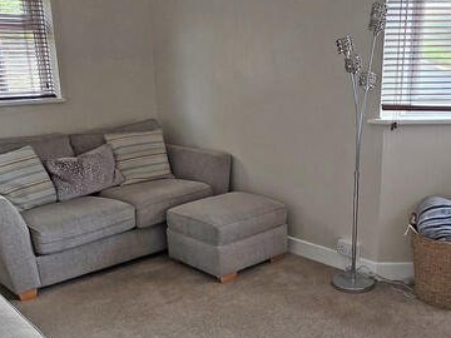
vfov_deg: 38.1
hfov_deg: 49.9
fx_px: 482
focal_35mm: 37
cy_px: 234
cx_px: 263
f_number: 2.2
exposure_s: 1/50
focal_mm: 2.2
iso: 100
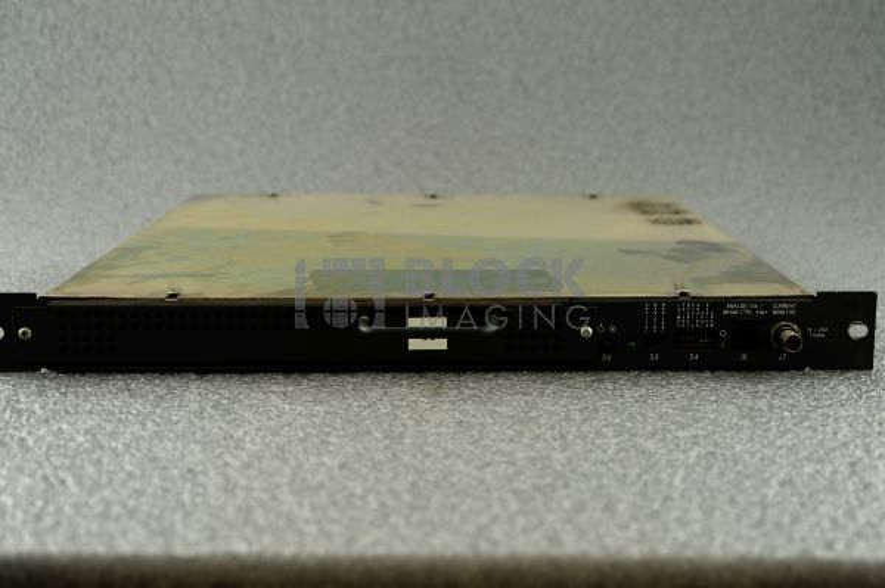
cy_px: 294
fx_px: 1425
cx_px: 442
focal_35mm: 58
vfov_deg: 23.3
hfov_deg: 34.5
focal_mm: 58
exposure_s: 1/100
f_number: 6.3
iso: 800
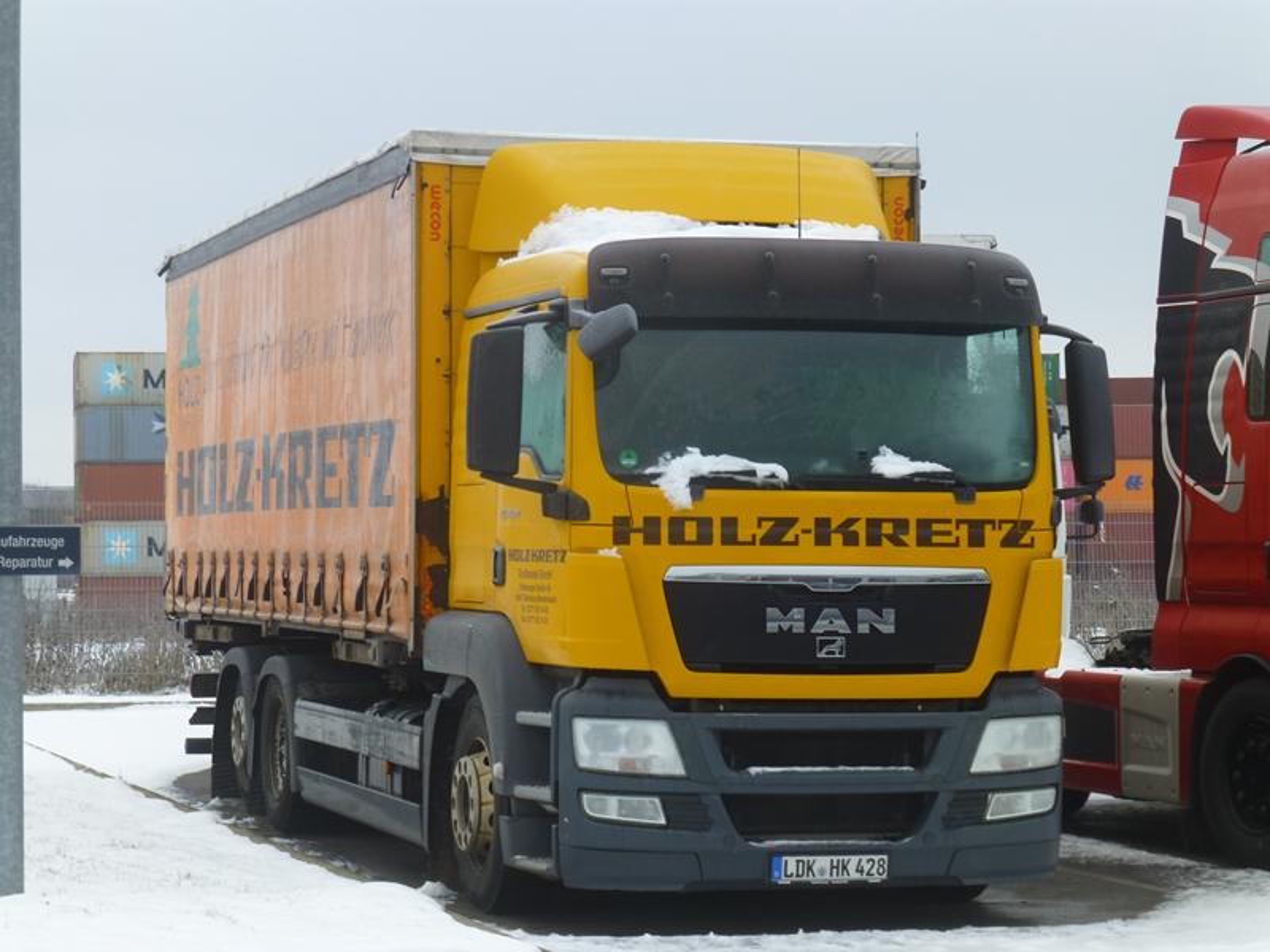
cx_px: 635
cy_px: 476
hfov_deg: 19.3
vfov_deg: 14.5
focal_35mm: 102
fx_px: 3742
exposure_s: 1/80
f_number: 5.3
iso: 125
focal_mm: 18.2
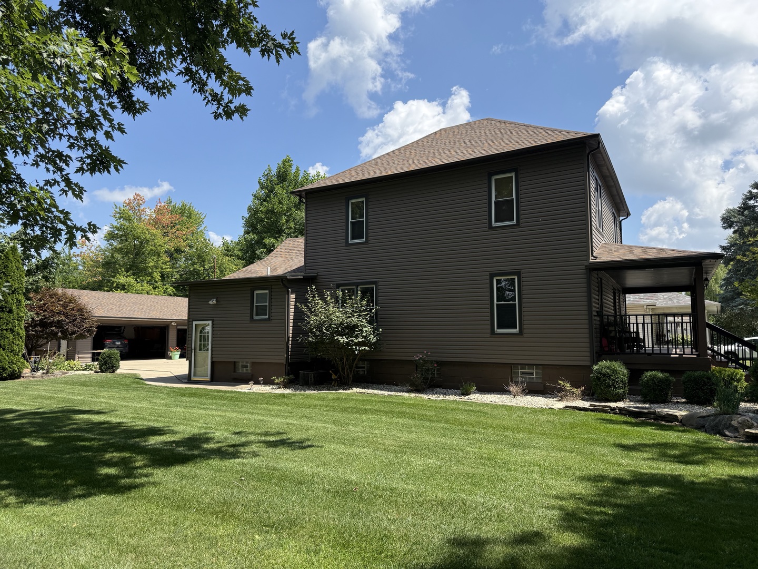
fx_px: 526
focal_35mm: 24
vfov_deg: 56.8
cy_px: 284
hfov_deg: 71.6
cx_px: 379
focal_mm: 6.76
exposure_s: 1/3953
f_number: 1.78
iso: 100
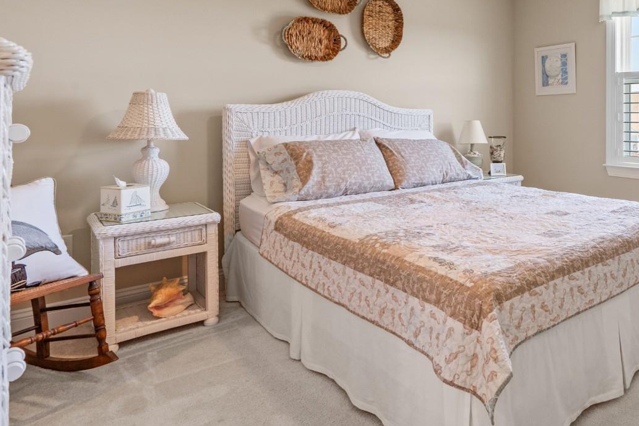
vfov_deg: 49.7
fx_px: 444
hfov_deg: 66.1
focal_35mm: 25
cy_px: 120
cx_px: 495
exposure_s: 1/15
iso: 800
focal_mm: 16
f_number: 8
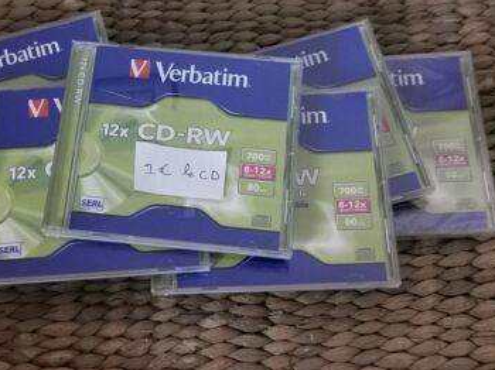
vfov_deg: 24.8
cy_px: 182
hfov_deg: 32.5
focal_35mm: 59
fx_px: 843
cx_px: 174
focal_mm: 5.58
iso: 1000
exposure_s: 1/20
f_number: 1.8
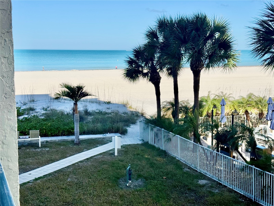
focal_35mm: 48
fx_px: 380
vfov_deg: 30.3
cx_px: 137
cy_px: 103
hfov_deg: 39.7
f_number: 1.78
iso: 80
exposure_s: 1/9009
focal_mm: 6.76
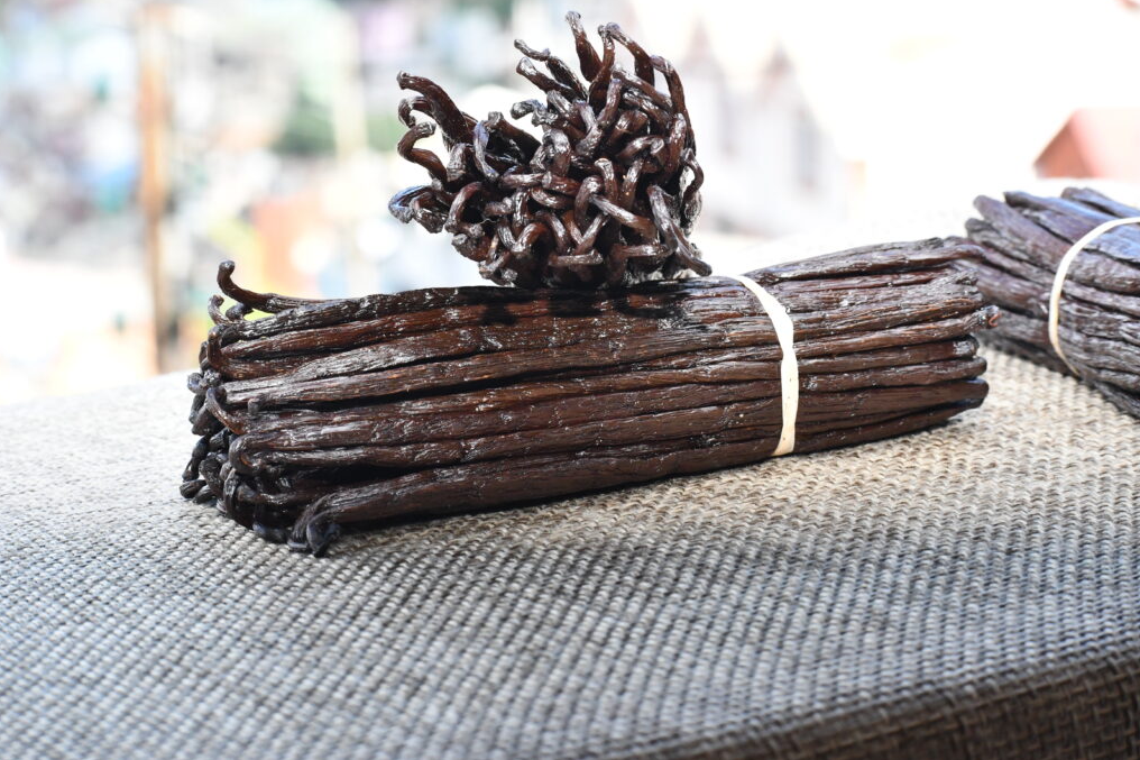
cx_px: 567
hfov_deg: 16.5
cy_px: 378
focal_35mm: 124
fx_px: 3926
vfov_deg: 11.1
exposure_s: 1/640
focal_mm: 82
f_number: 13
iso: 2500
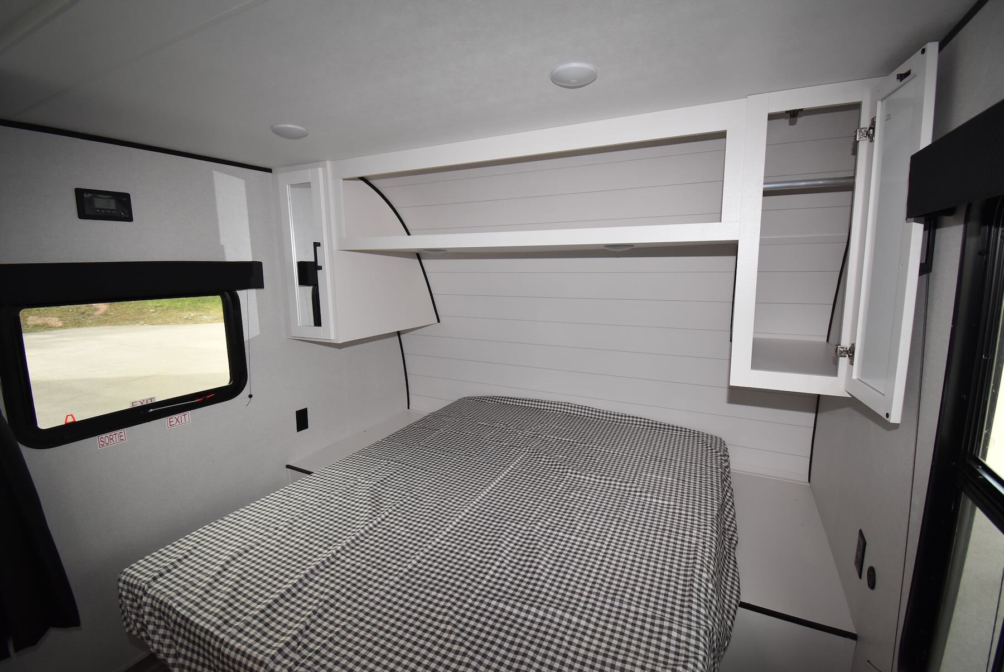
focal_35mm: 15
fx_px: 419
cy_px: 336
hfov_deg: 100.3
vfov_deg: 77.5
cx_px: 502
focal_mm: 10
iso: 800
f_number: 4.5
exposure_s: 1/80
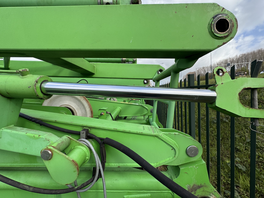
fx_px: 107
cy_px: 99
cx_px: 132
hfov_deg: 102.1
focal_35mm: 14
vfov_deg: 85.7
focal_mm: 2.22
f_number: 2.2
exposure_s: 1/652
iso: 40
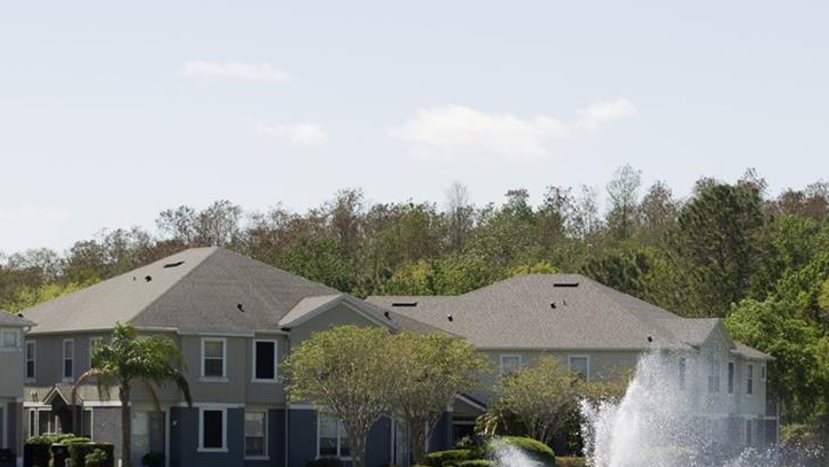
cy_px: 497
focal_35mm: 156
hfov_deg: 13.6
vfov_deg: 7.7
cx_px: 823
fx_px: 3433
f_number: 8
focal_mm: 45
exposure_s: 1/250
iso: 110
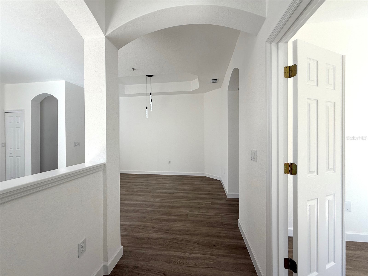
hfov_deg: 102.1
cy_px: 138
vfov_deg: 85.7
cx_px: 184
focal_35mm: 14
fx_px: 149
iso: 50
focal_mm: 2.22
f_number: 2.2
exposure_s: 1/126
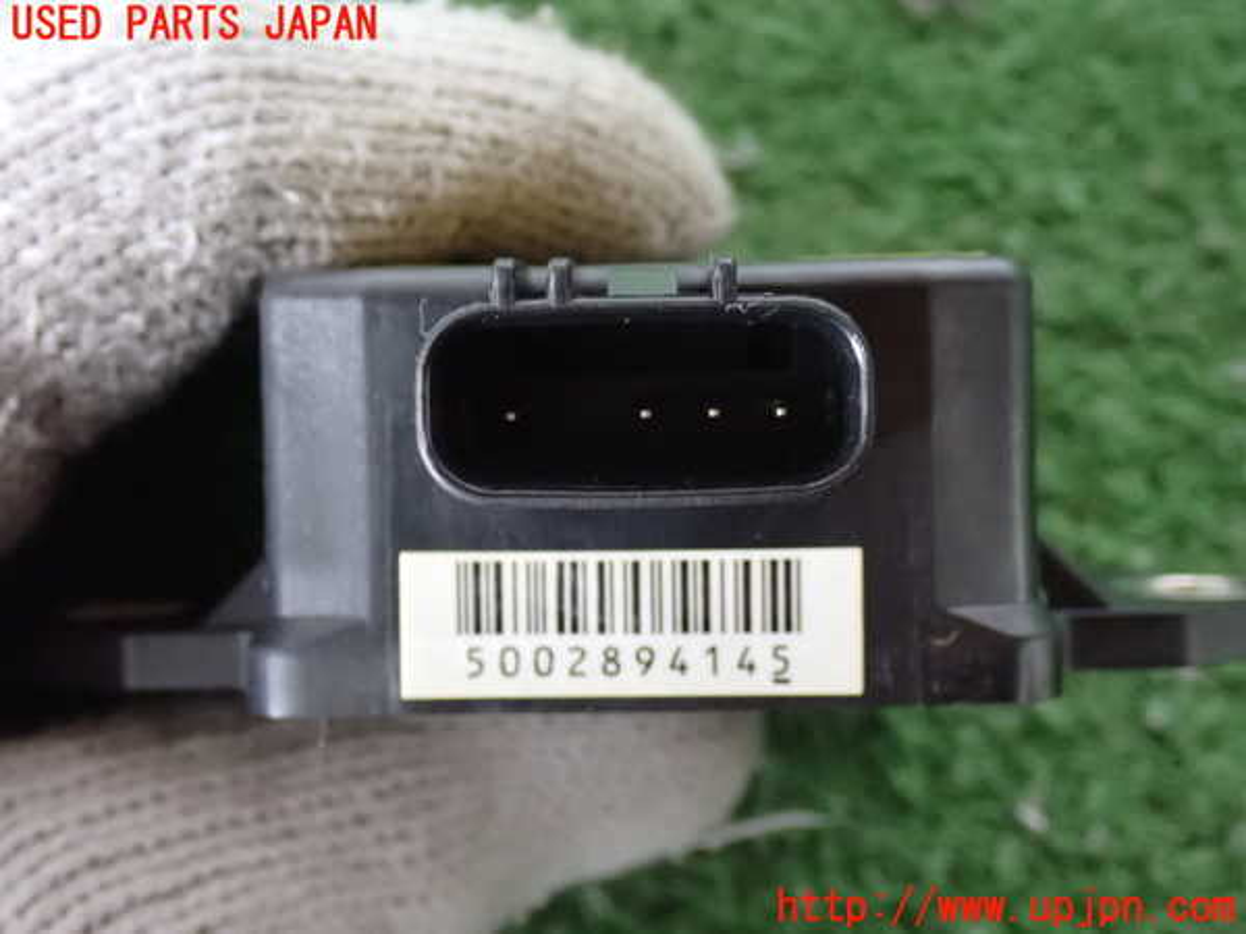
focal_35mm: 58
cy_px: 467
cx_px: 623
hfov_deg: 33.2
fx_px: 2088
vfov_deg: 25.2
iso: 1600
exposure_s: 1/15
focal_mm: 10.35
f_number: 3.5
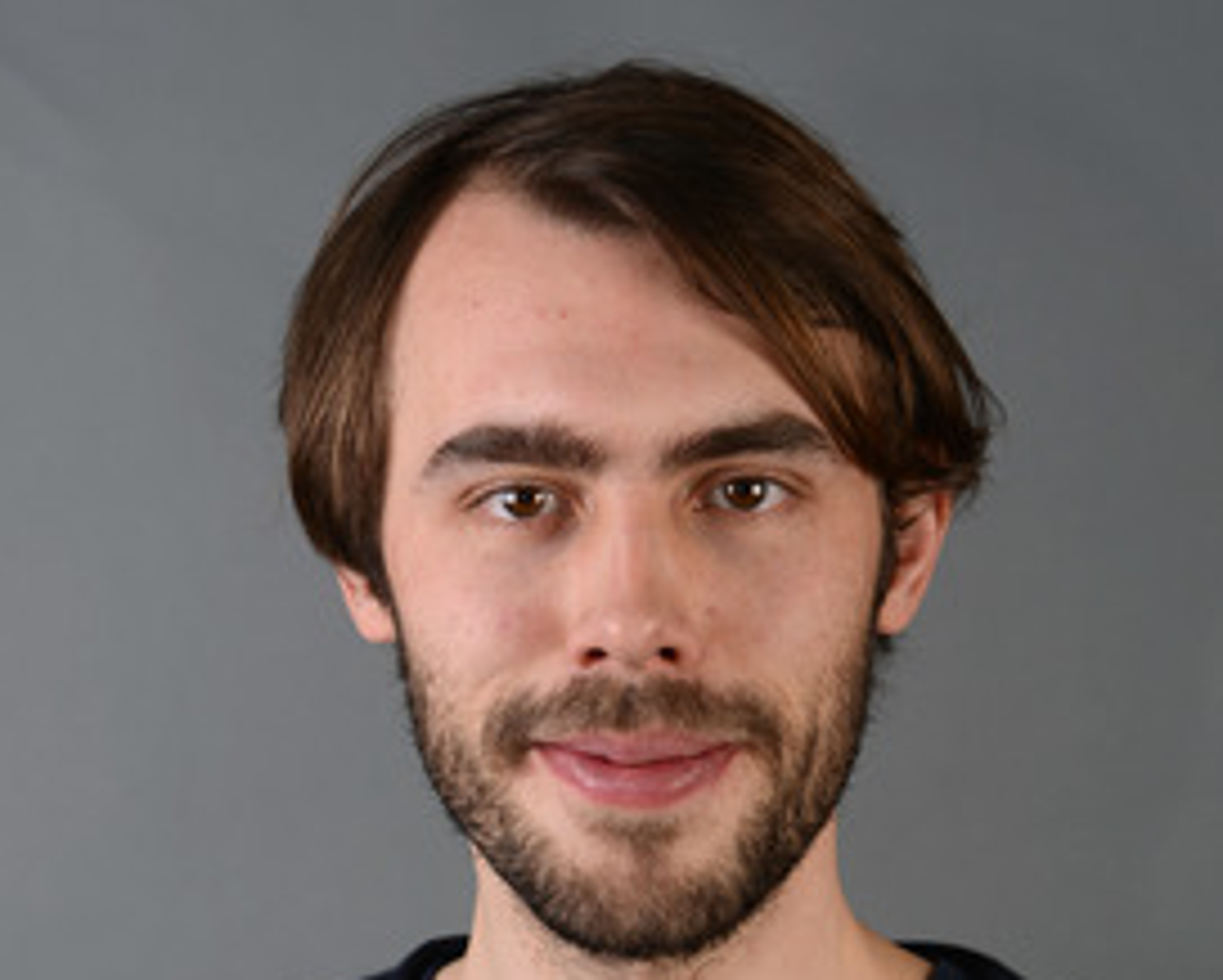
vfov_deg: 11.6
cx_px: 629
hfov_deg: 14.6
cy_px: 863
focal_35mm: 132
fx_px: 4781
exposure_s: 1/200
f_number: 14
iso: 100
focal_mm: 85
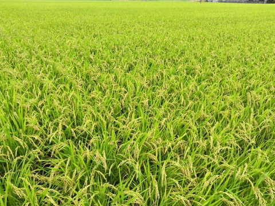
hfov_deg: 73.9
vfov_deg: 58.9
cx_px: 138
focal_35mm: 23
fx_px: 183
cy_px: 103
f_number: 1.9
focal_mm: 5.5
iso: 50
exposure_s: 1/211
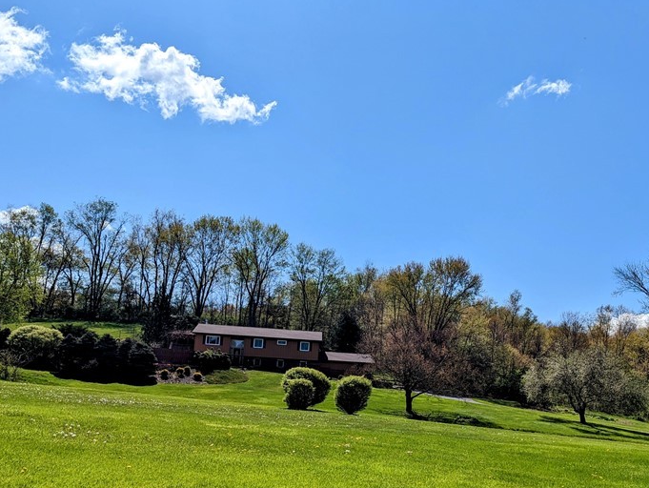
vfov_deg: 39.4
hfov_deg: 51.1
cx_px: 380
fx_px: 676
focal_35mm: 36
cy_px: 311
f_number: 1.85
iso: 40
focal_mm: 6.81
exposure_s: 1/4348
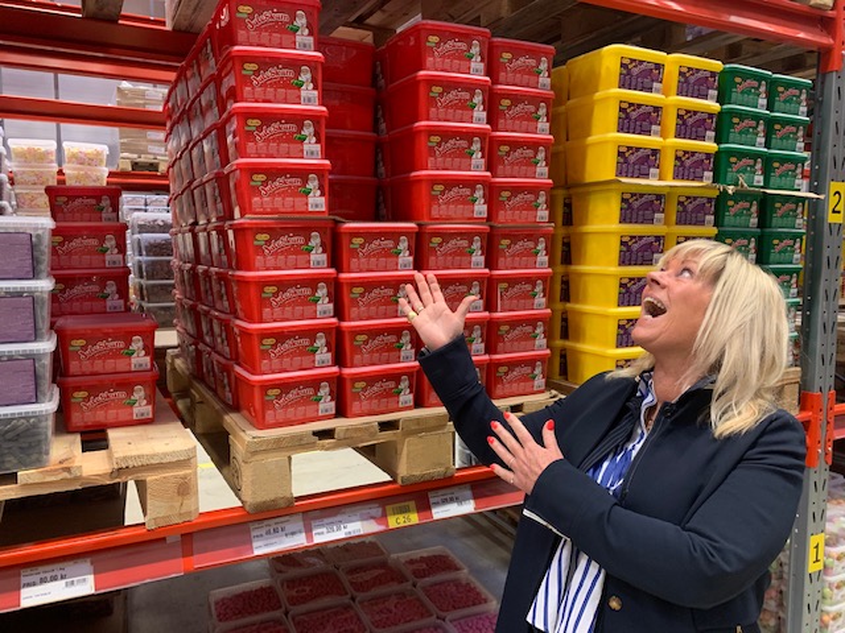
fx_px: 635
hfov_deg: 67.3
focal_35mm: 26
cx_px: 422
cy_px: 316
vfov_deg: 53.1
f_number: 1.8
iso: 250
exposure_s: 1/60
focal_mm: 4.25
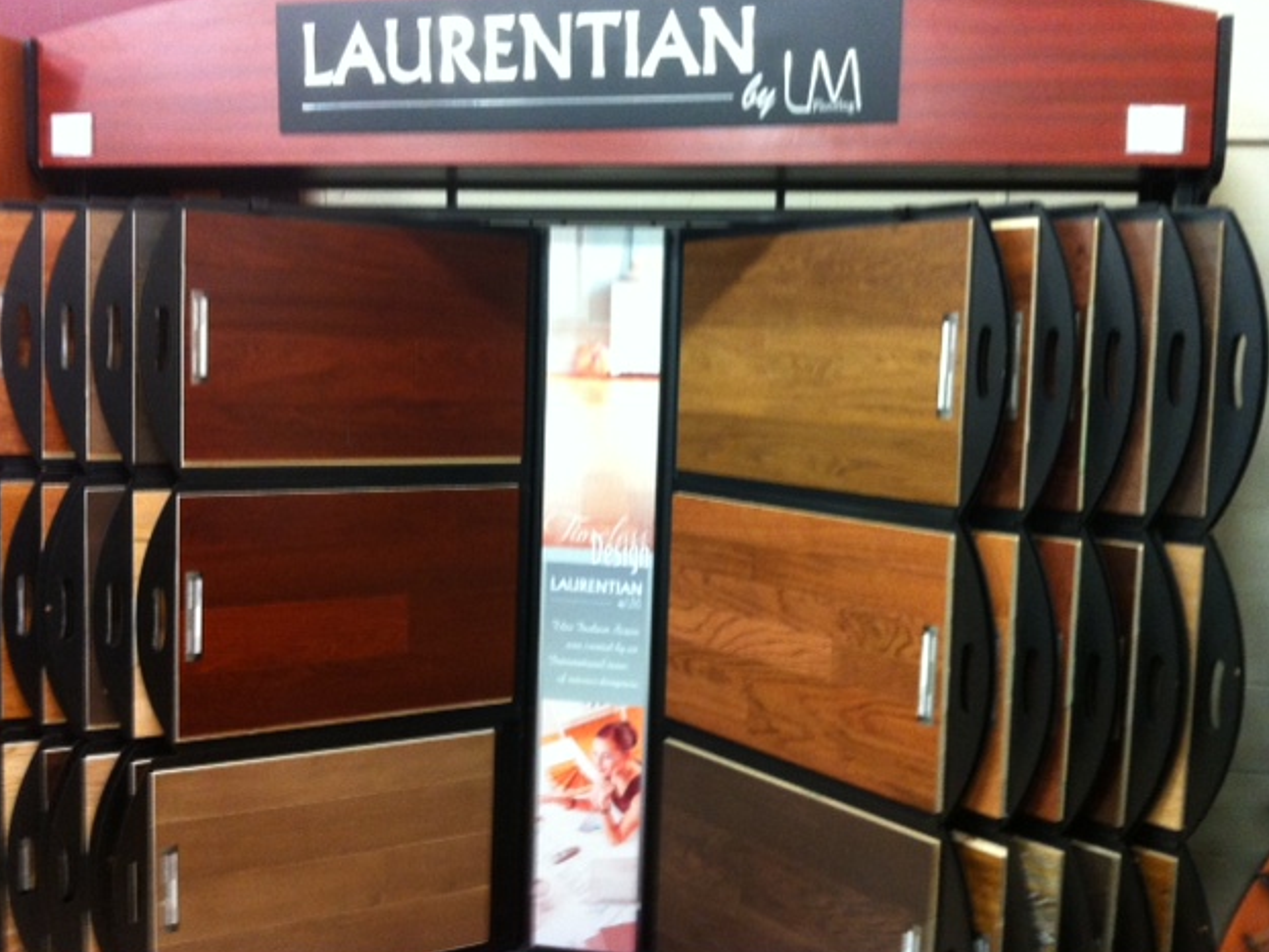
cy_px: 474
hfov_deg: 51.3
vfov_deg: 39.7
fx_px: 1320
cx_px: 619
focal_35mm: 36
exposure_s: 1/15
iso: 250
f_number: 2.8
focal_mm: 3.85
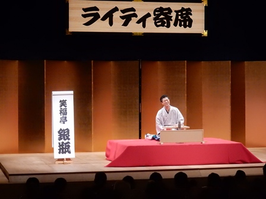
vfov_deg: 14.9
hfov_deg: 19.8
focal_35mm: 99
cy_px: 100
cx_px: 133
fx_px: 761
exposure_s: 1/250
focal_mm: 17.6
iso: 1600
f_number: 5.3
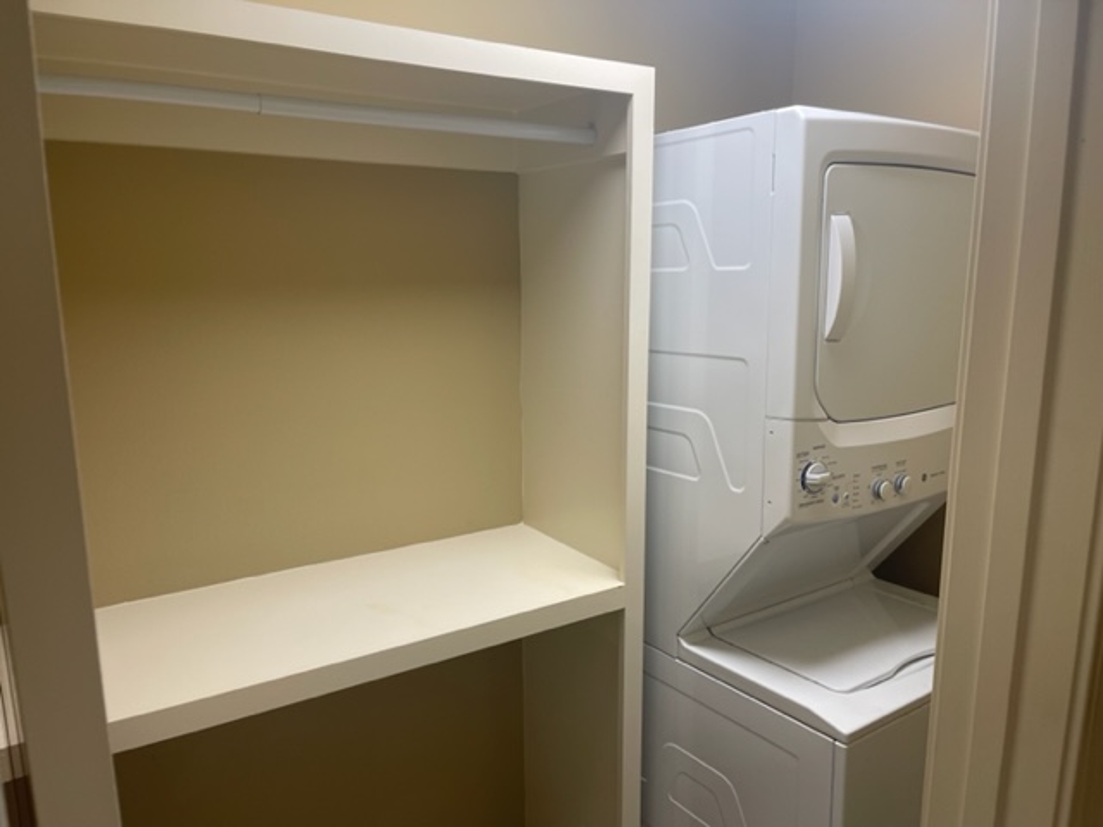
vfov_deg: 53.1
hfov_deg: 67.3
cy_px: 414
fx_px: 828
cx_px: 552
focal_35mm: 26
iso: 80
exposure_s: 1/60
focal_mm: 5.1
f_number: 1.6
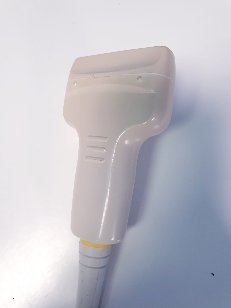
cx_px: 116
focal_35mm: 26
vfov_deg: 67.3
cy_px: 154
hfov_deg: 53.1
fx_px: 231
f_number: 2.4
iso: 160
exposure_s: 1/50
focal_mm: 4.3
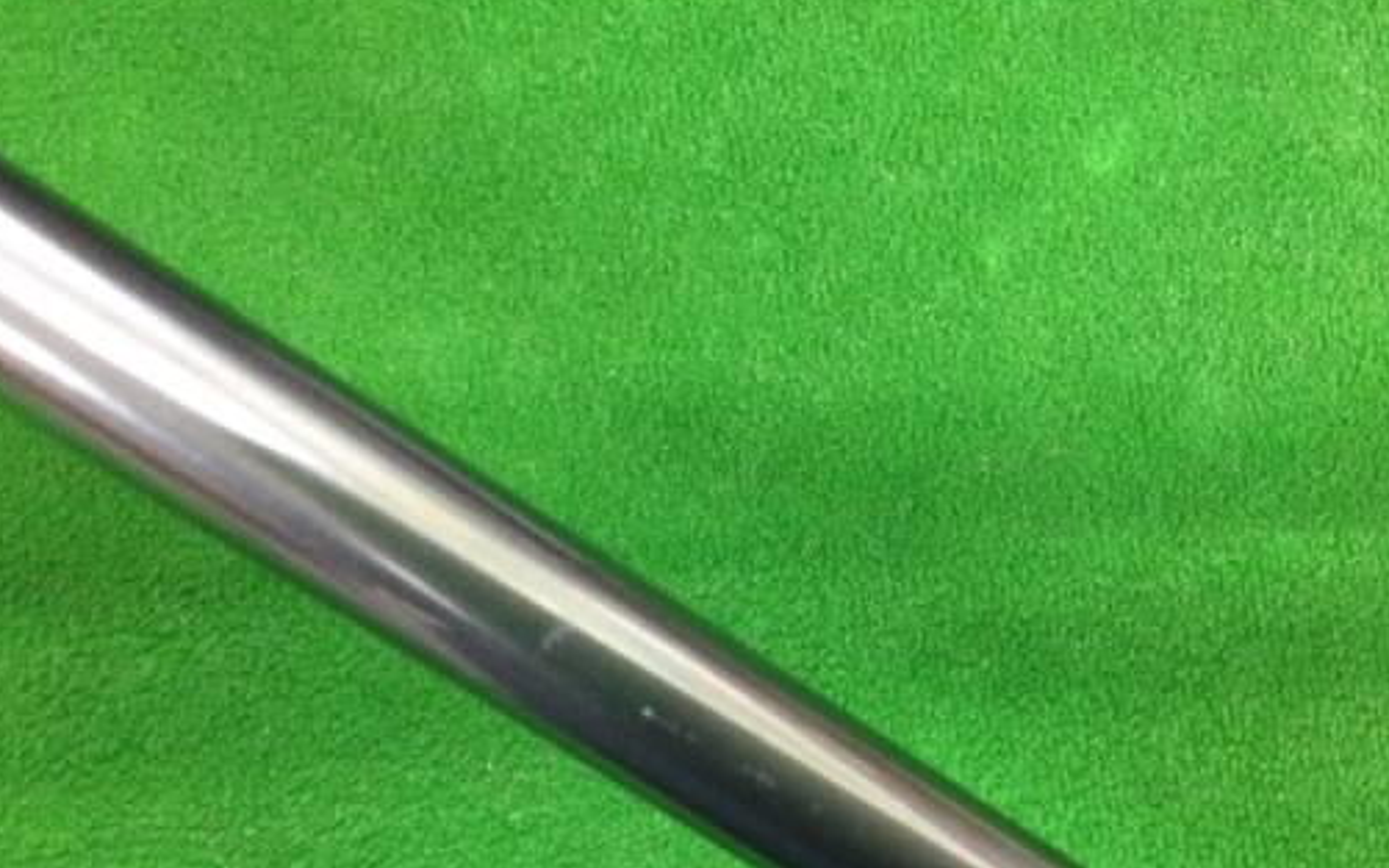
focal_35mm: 42
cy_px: 649
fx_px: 1590
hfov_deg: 47.2
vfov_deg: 30.0
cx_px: 735
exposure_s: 1/20
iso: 200
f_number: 2.4
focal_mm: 3.3
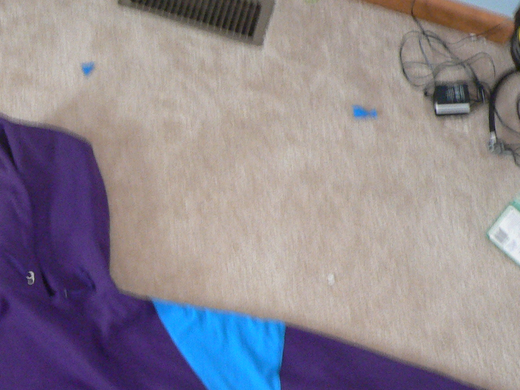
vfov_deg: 18.4
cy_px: 340
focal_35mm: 79
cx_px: 3
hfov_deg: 23.7
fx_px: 1187
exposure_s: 1/8
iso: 200
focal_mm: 6
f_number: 2.8
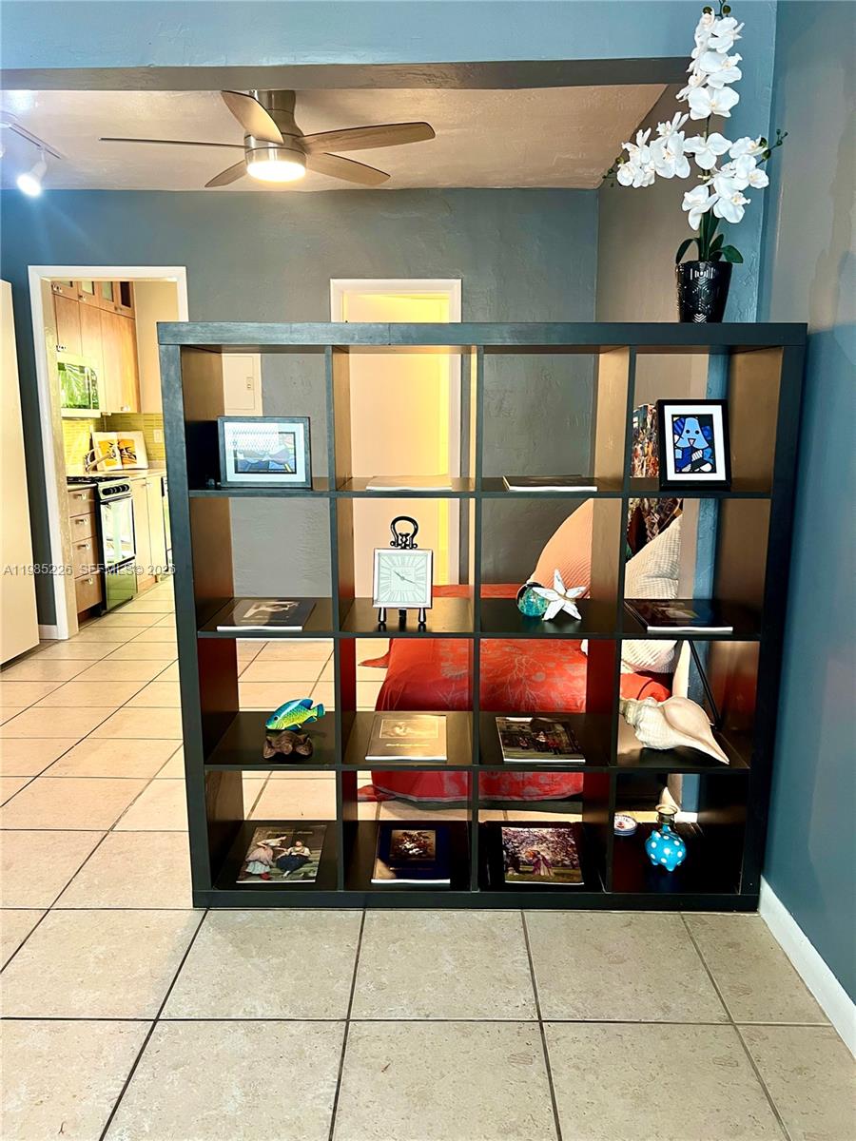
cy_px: 570
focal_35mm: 26
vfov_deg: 67.3
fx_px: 857
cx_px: 428
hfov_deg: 53.1
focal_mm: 5.7
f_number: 1.5
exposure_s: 1/60
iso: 160
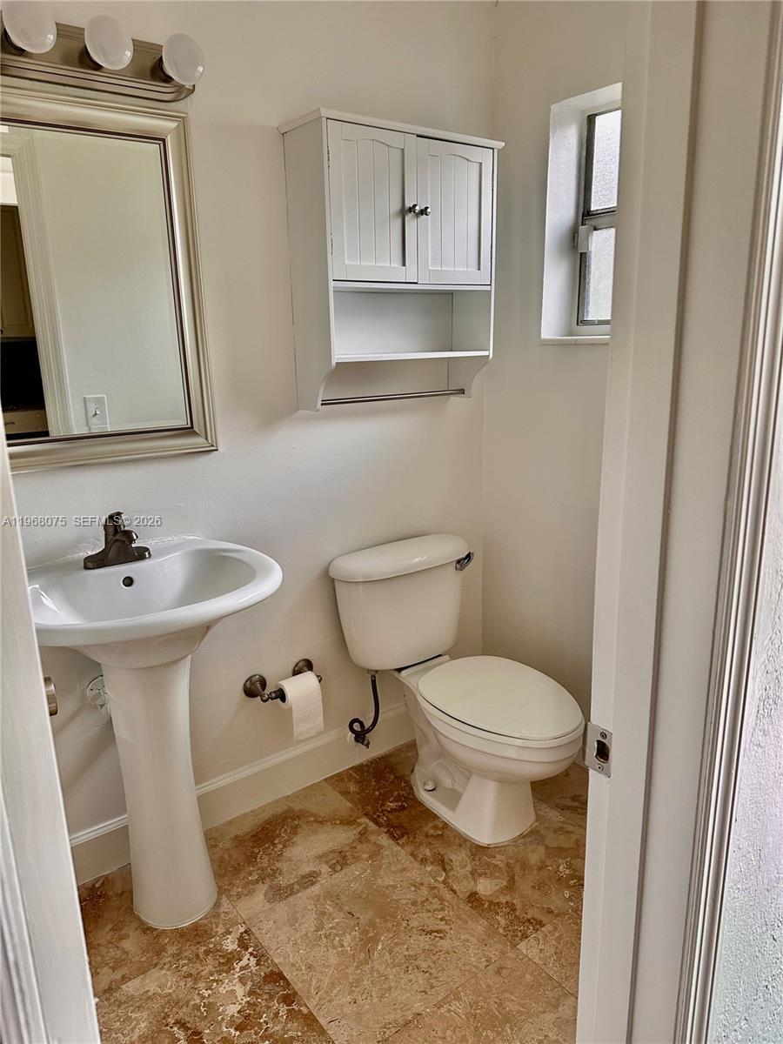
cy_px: 522
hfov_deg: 56.8
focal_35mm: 24
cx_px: 392
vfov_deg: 71.6
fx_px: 724
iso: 160
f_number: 1.78
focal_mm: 6.86
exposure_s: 1/121
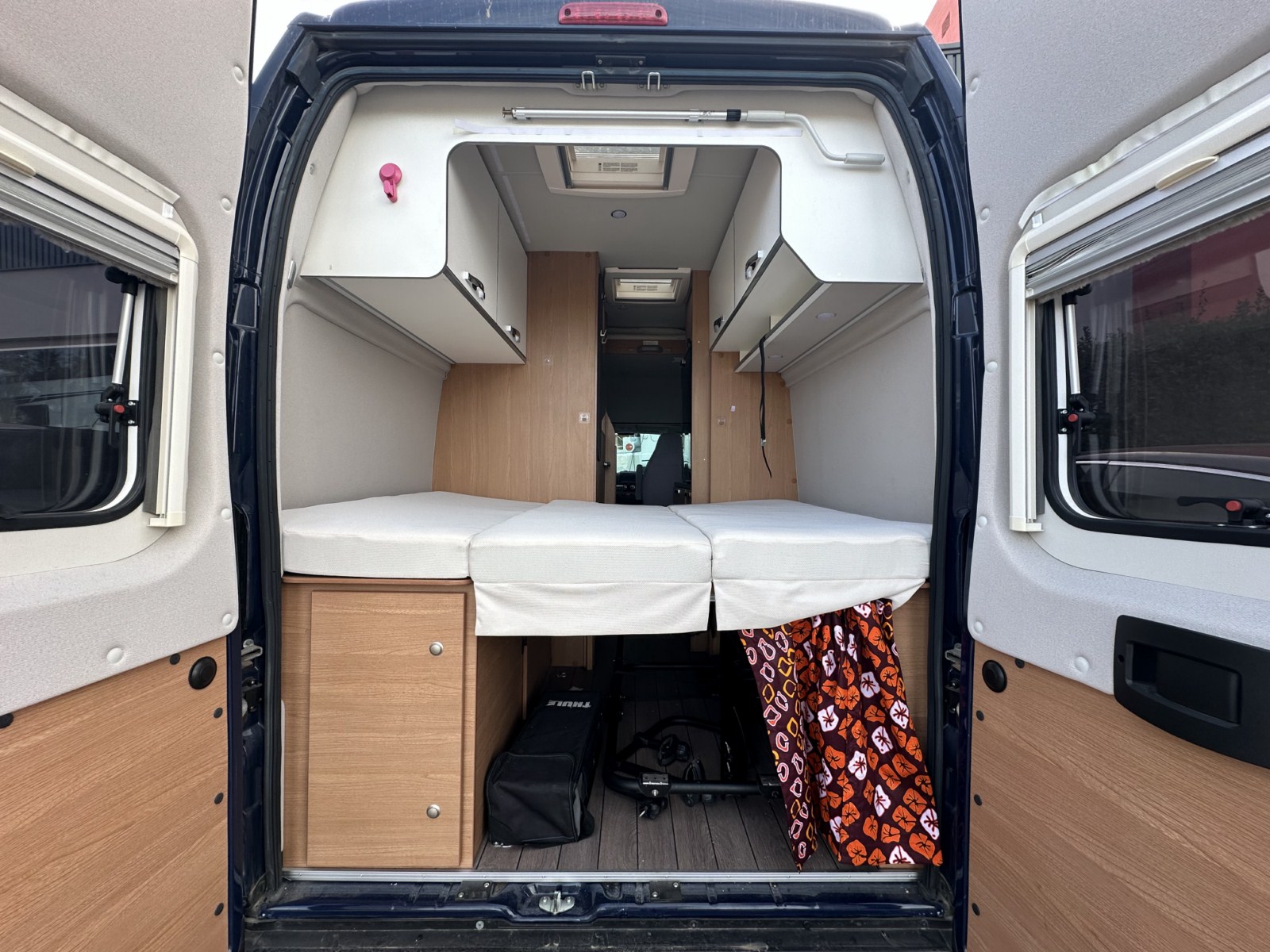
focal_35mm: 14
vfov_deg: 85.7
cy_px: 476
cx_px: 635
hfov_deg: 102.1
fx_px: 514
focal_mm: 2.22
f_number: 2.2
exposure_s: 1/183
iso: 40
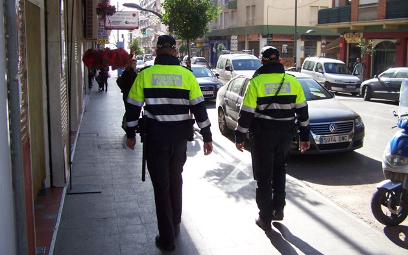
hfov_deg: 48.2
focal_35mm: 41
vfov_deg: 31.2
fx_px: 456
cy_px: 102
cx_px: 204
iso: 64
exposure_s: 1/320
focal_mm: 6.3
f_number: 2.8
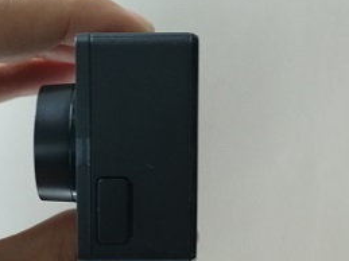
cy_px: 126
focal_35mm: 50
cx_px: 123
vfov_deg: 29.1
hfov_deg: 37.9
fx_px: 504
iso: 200
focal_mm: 3.95
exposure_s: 1/33.3
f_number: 2.2
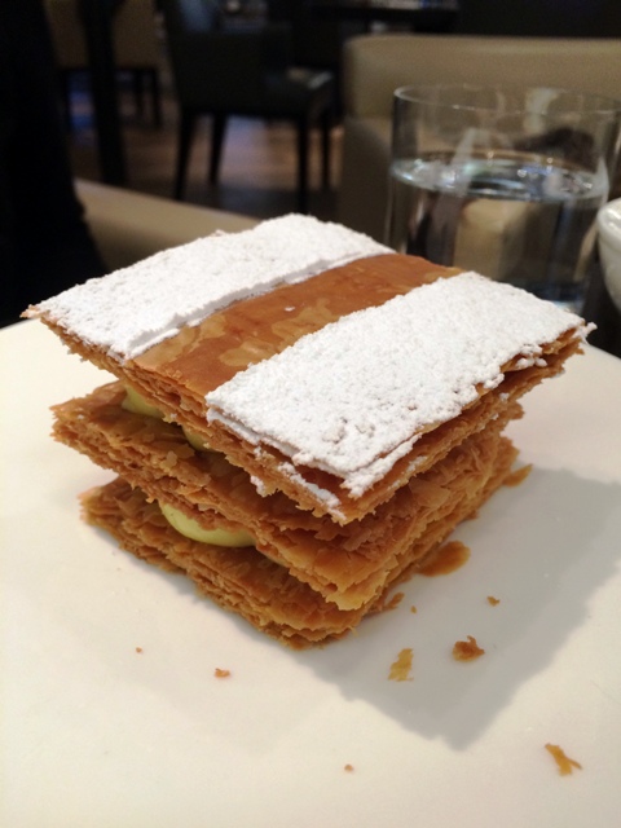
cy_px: 414
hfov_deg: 48.2
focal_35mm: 29
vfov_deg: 61.7
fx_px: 694
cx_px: 310
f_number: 2.2
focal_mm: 4.15
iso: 64
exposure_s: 1/30
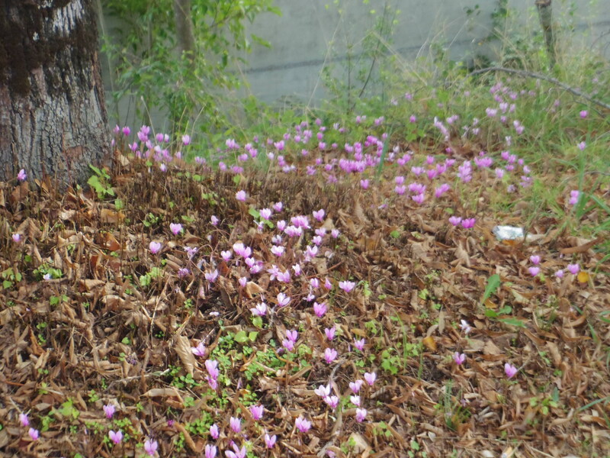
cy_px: 229
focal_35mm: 83
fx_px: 1463
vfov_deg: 17.8
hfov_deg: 23.6
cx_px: 305
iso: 640
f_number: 4.5
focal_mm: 14.9
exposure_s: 1/100
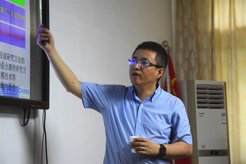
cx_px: 123
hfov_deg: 19.5
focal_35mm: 105
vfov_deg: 13.0
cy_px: 82
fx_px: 717
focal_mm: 70
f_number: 5.3
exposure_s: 1/125
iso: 3200
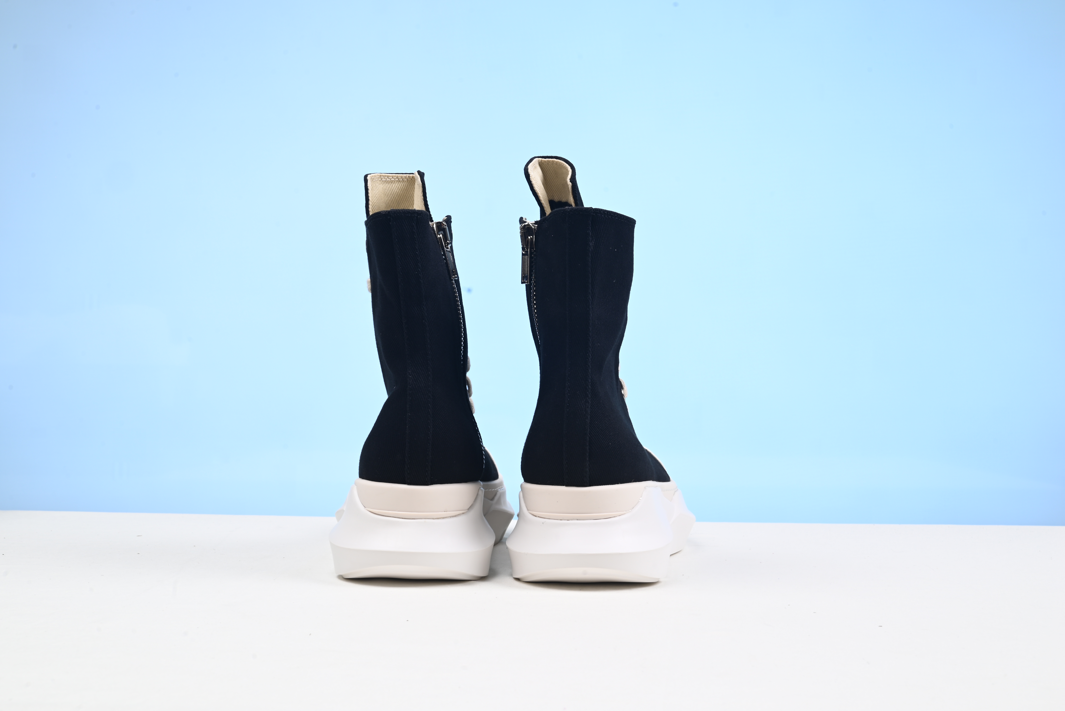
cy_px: 356
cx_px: 532
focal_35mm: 40
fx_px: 1184
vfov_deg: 33.4
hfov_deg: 48.4
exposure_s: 1/2
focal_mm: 40
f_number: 16
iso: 100
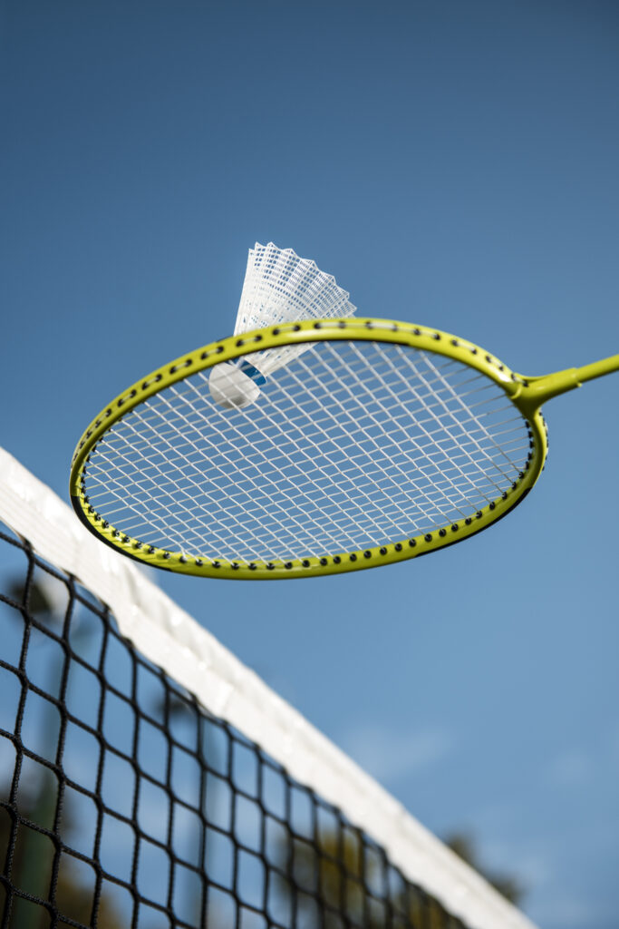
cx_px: 310
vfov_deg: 33.4
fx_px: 1547
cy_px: 464
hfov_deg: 22.6
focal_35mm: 60
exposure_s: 1/2000
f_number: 3.5
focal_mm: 60
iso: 200
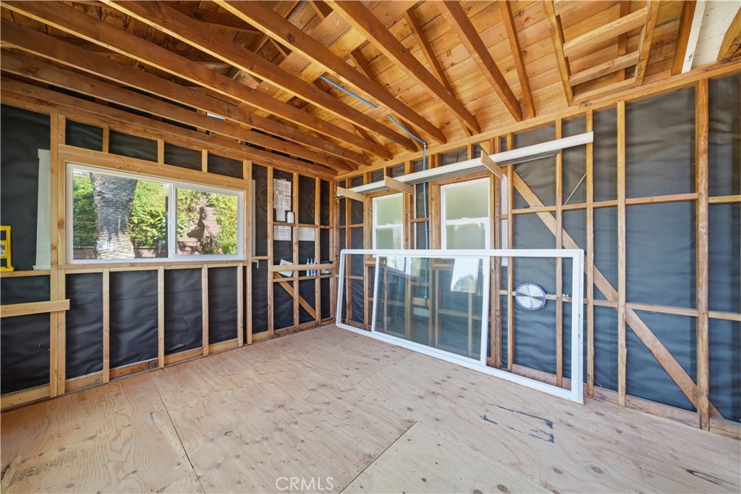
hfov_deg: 112.6
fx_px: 247
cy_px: 247
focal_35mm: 12
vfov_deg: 90.0
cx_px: 370
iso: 400
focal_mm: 12
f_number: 7.1
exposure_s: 1/80
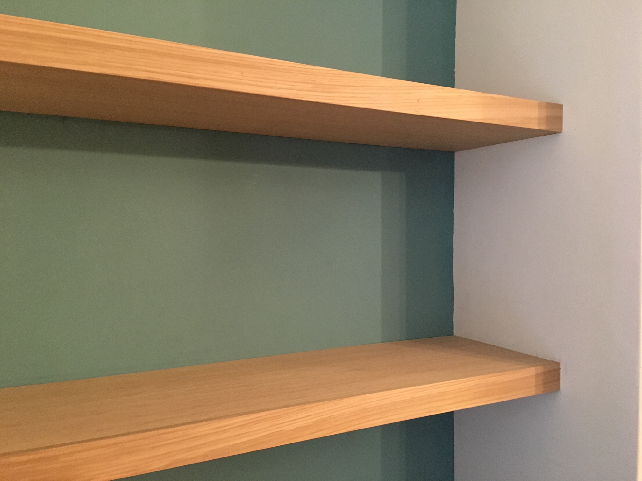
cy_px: 240
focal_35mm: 29
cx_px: 321
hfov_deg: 61.7
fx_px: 538
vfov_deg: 48.2
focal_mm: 4.15
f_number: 2.2
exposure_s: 1/17
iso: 200
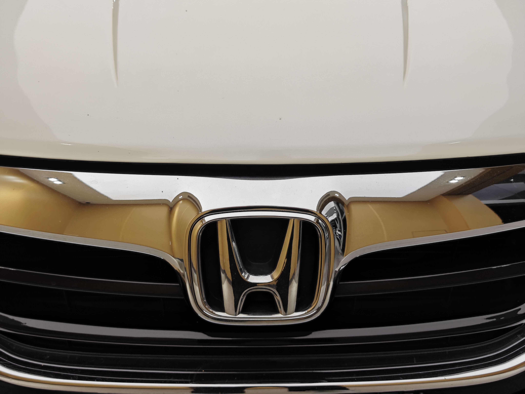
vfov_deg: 31.5
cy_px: 197
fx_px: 698
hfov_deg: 41.2
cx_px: 262
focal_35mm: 46
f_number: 1.9
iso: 80
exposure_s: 1/100
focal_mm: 8.7
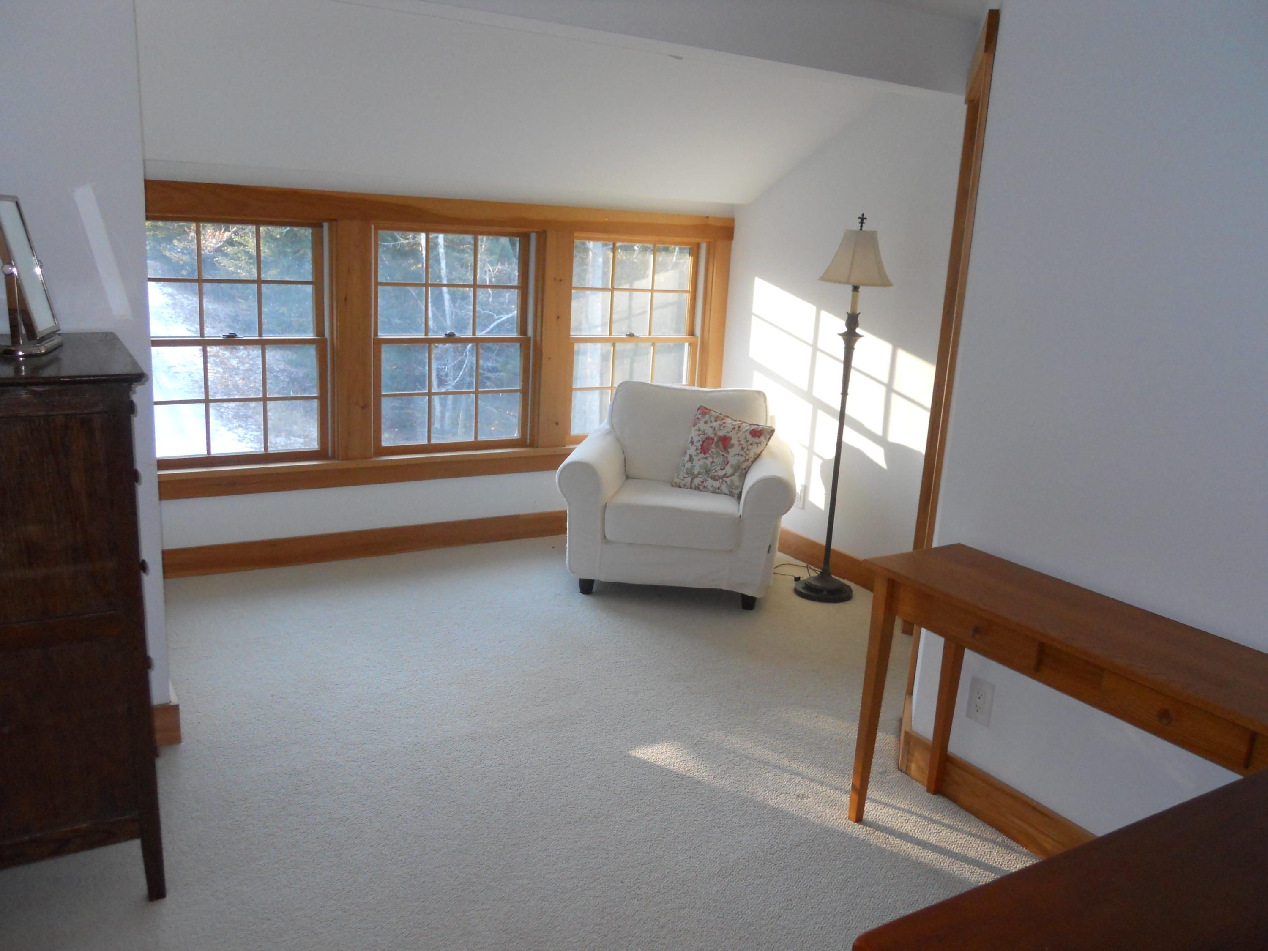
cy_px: 476
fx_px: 1026
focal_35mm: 28
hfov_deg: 63.4
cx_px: 634
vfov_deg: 49.7
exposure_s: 1/60
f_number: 2.7
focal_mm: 5
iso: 320
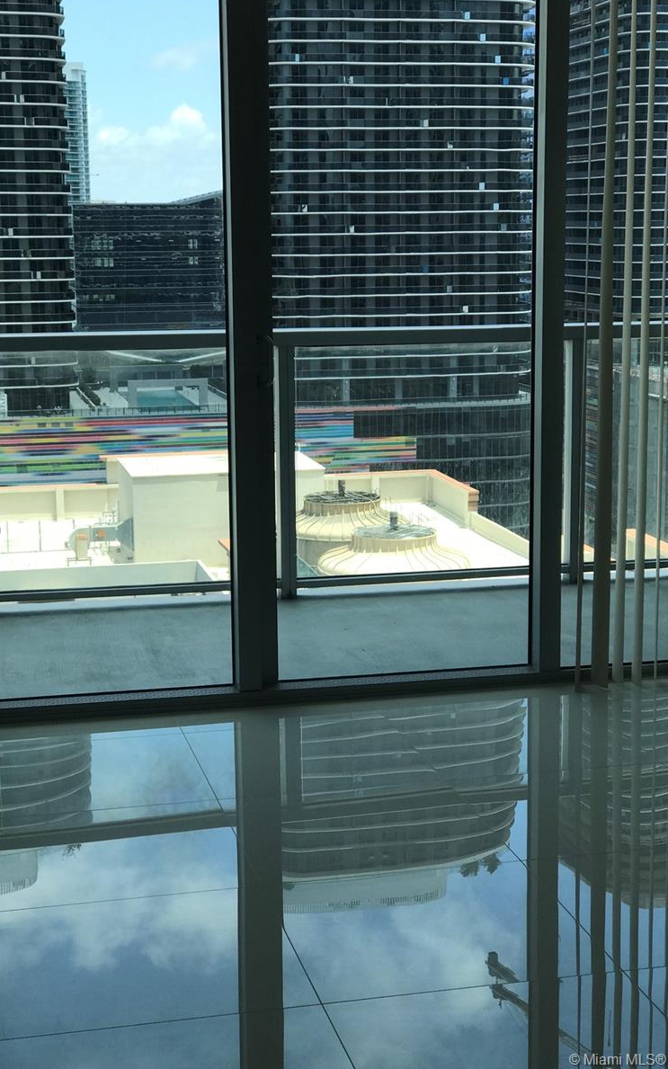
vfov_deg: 33.5
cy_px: 531
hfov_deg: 21.3
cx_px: 326
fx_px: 1777
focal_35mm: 61
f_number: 2.8
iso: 20
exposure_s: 1/292
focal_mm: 6.6
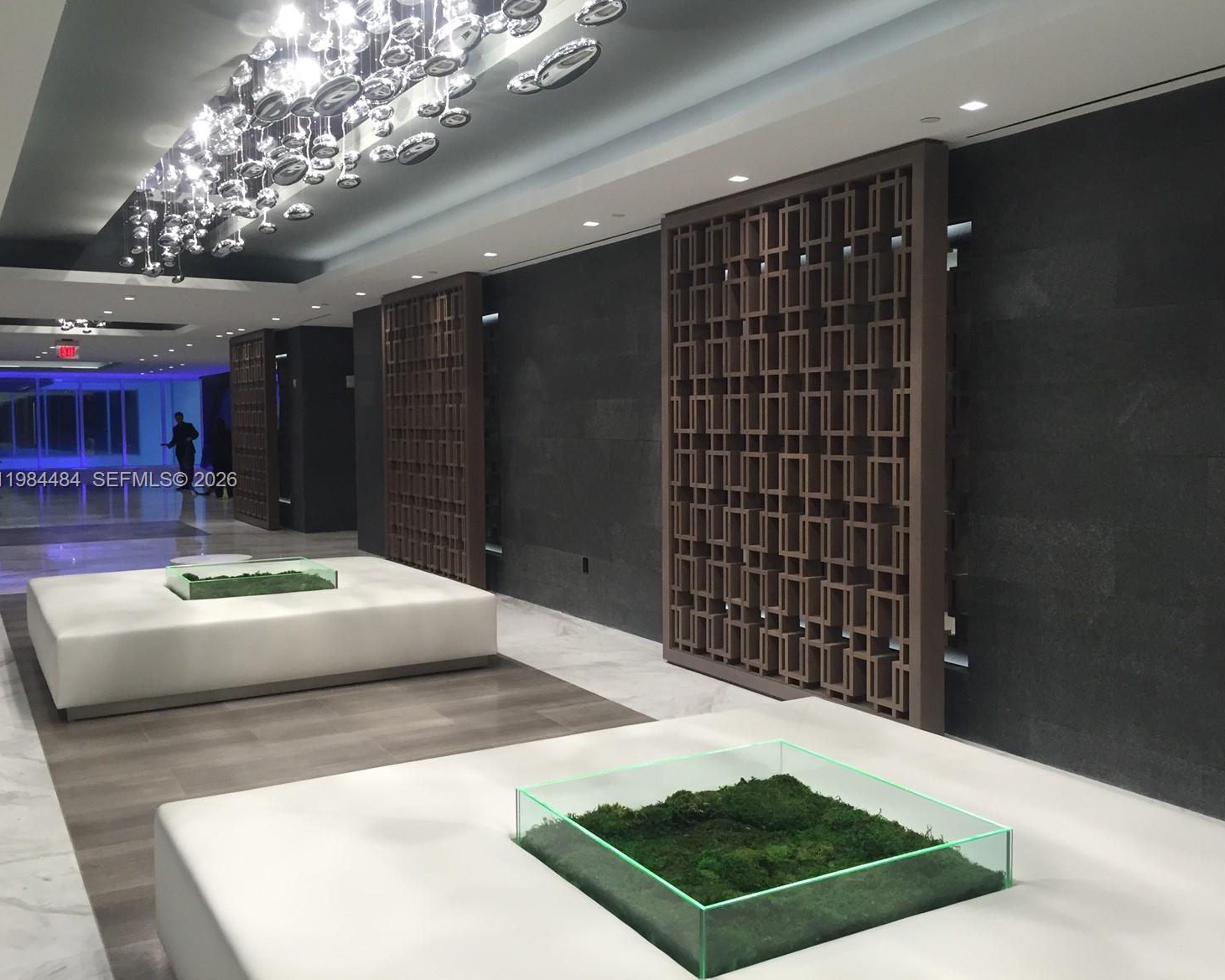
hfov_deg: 57.1
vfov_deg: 47.1
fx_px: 1124
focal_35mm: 31
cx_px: 647
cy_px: 481
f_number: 2.2
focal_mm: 4.15
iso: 40
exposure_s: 1/30
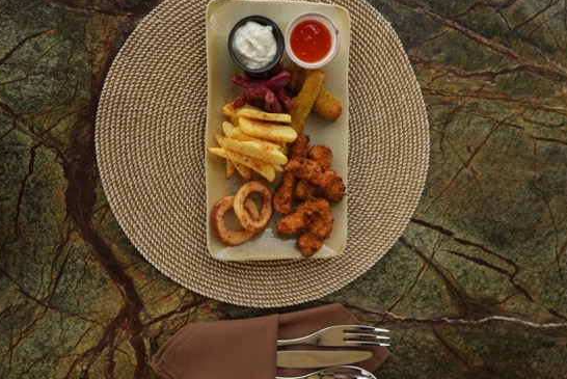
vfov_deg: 32.7
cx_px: 267
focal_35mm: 41
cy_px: 185
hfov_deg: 47.3
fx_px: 646
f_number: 3.2
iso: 200
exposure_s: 1/1000
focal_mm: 35
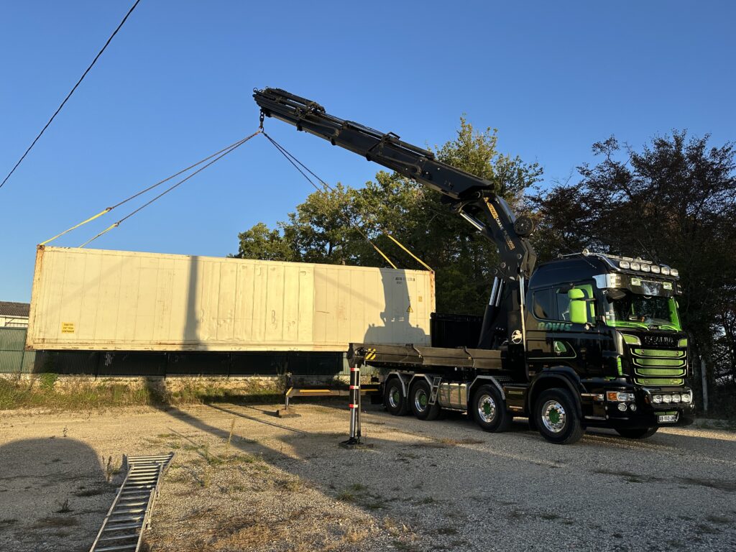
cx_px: 368
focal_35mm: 24
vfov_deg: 56.8
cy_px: 276
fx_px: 510
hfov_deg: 71.6
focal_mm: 6.86
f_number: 1.78
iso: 80
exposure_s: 1/2525
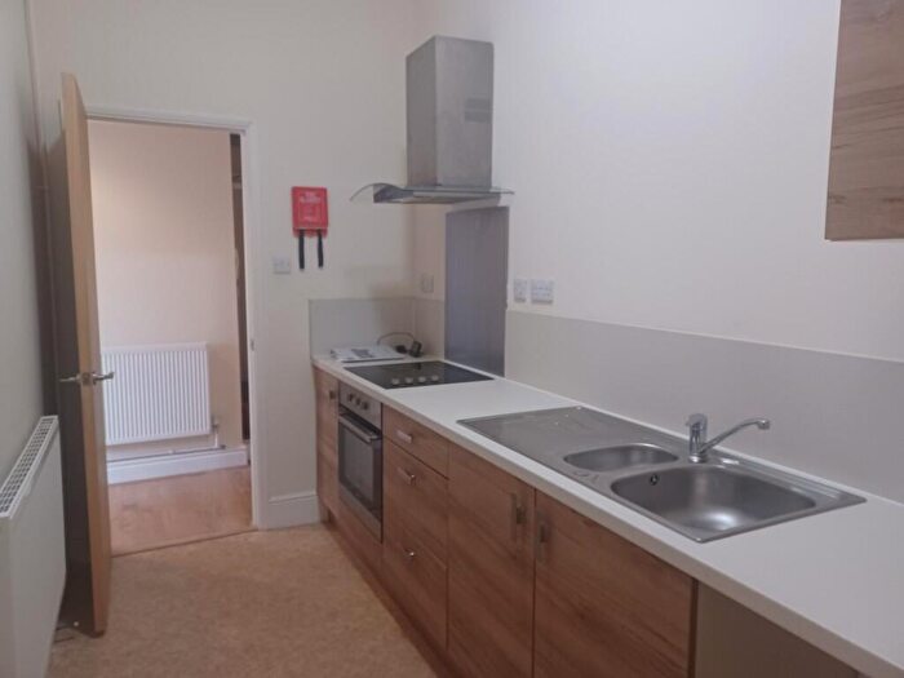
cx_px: 452
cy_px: 339
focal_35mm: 25
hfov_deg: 69.4
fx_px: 653
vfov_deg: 54.9
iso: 400
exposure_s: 1/25
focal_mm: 4.6
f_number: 1.8
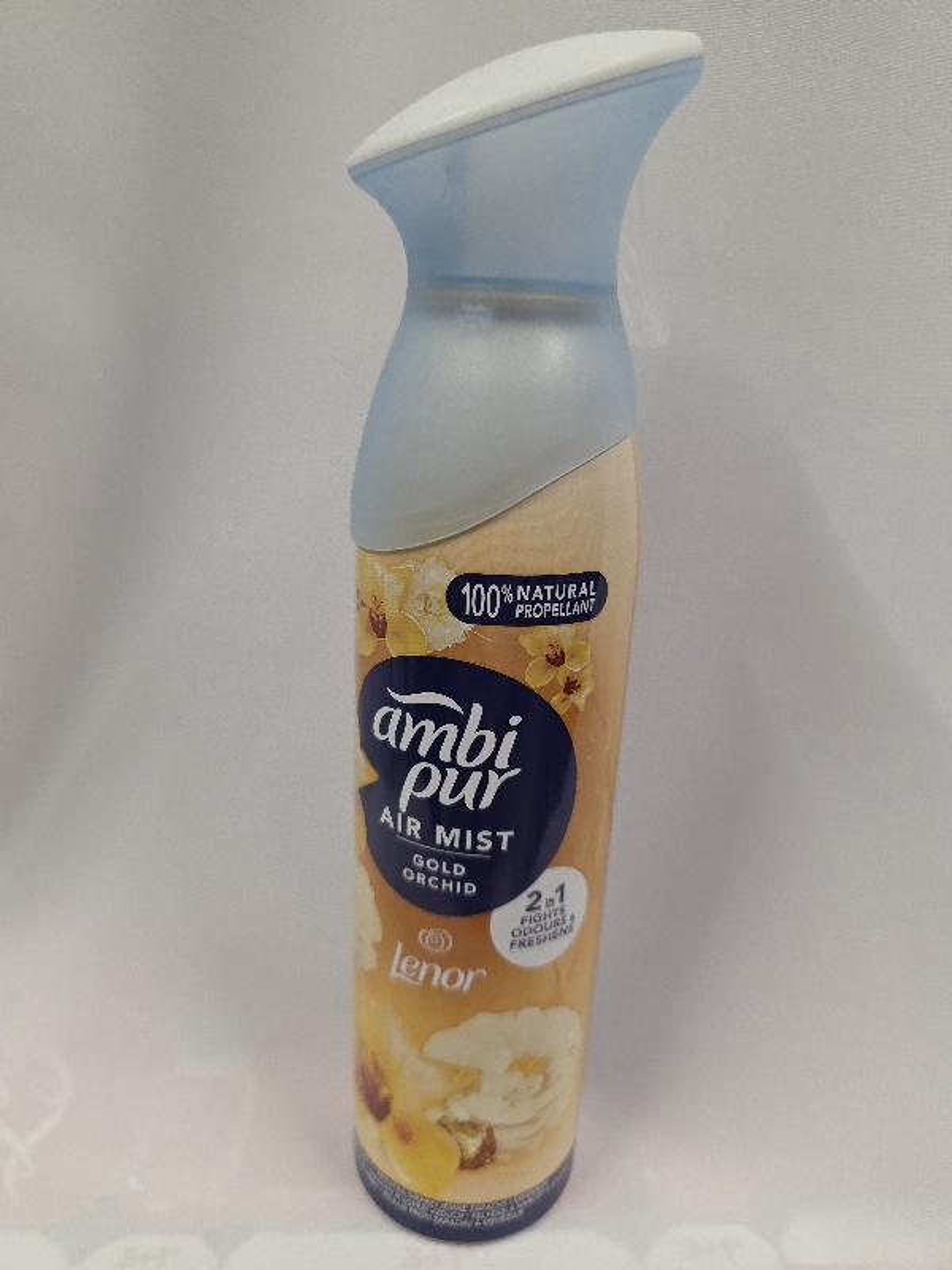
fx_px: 843
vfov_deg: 73.9
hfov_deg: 58.9
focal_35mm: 23
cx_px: 476
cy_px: 635
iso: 400
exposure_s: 1/101
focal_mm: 6.3
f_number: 1.7
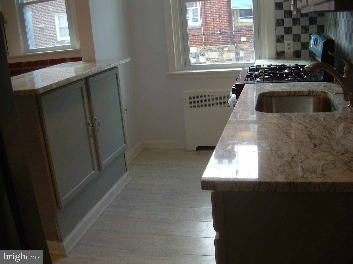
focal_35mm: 38
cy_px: 132
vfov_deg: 37.7
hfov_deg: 49.0
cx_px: 176
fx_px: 388
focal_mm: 6.3
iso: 50
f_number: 2.8
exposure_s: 1/50.4
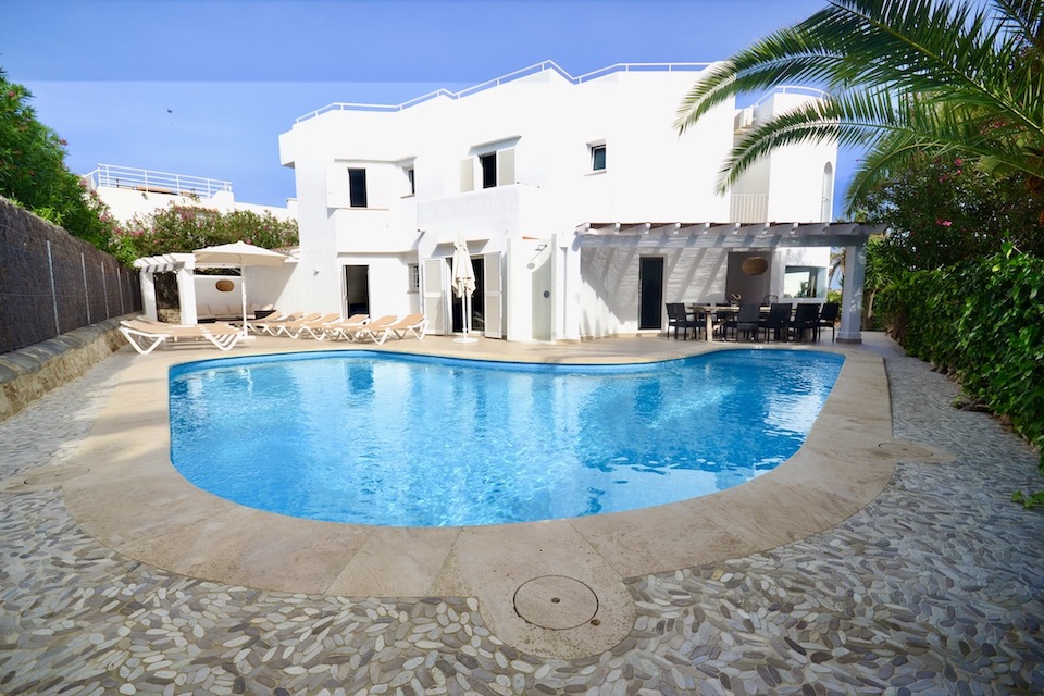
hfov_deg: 100.4
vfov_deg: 77.3
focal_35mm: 15
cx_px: 522
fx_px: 435
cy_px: 348
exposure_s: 1/250
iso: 100
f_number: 8
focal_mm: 10
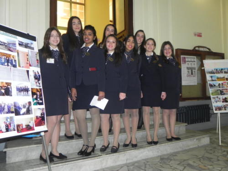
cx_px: 114
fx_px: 191
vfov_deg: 48.2
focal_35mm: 29
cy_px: 86
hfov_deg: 61.7
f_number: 2.8
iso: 200
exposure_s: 1/30
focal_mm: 5.2
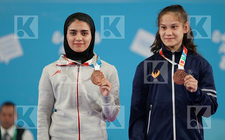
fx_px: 1913
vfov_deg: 4.2
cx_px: 113
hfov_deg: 6.7
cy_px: 72
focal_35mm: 312
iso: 1000
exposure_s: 1/500
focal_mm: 200
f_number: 2.8
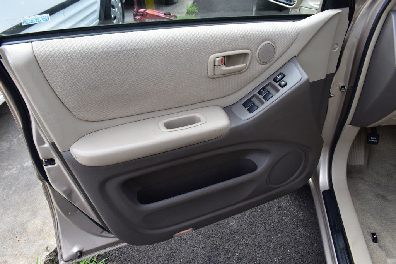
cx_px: 198
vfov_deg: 47.9
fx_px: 297
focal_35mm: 27
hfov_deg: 67.4
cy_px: 132
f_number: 10
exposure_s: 1/200
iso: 400
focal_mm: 18
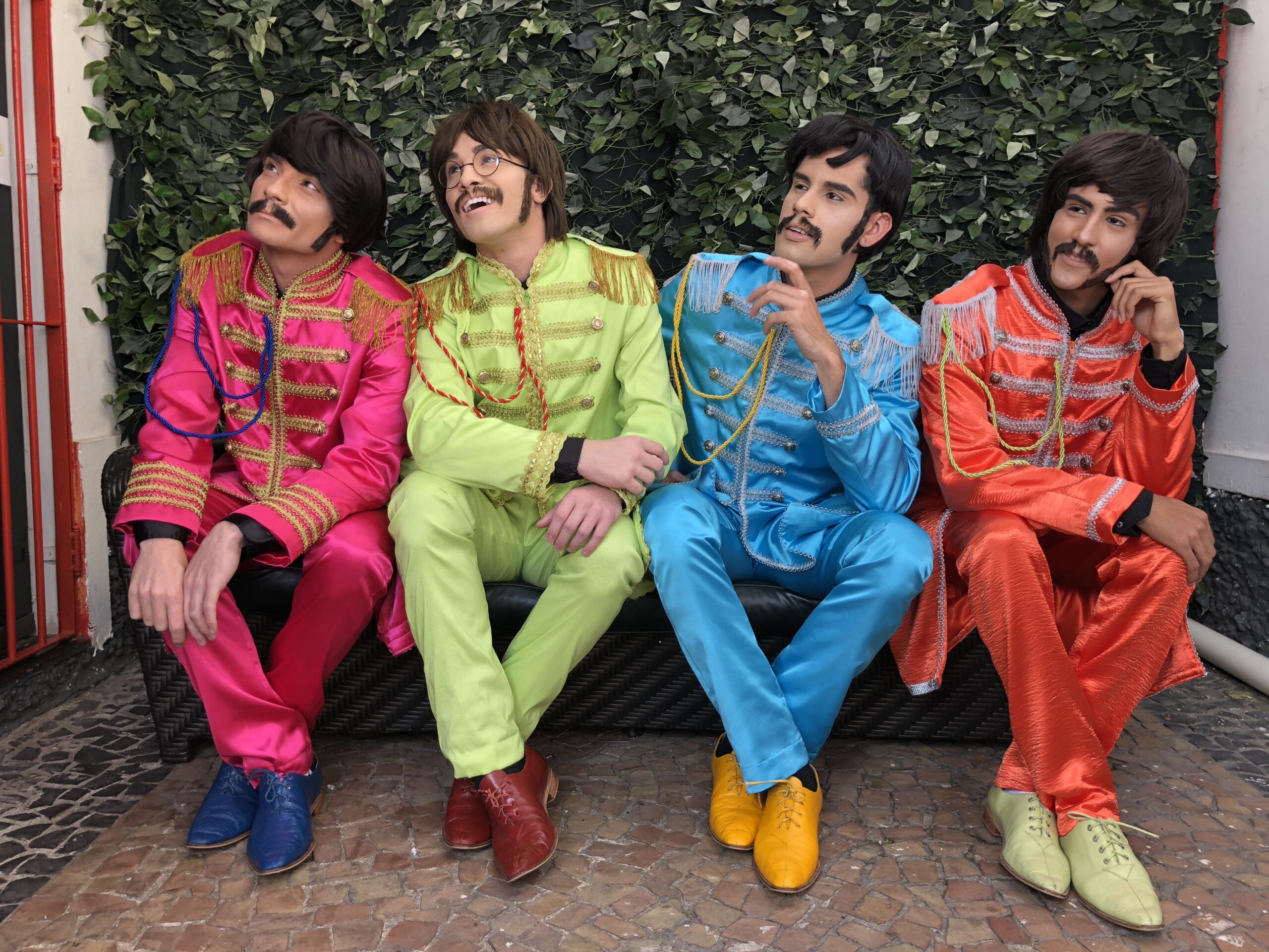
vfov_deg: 49.7
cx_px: 634
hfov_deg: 63.4
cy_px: 476
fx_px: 1026
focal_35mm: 28
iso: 50
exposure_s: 1/120
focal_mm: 4
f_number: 1.8
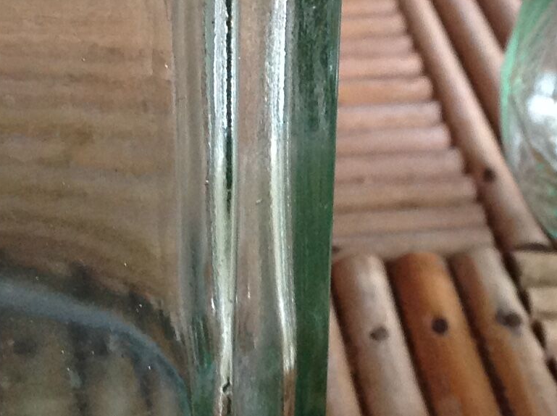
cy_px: 247
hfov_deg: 16.7
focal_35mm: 118
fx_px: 1895
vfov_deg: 12.5
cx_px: 327
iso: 160
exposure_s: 1/15
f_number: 2.4
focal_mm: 4.28
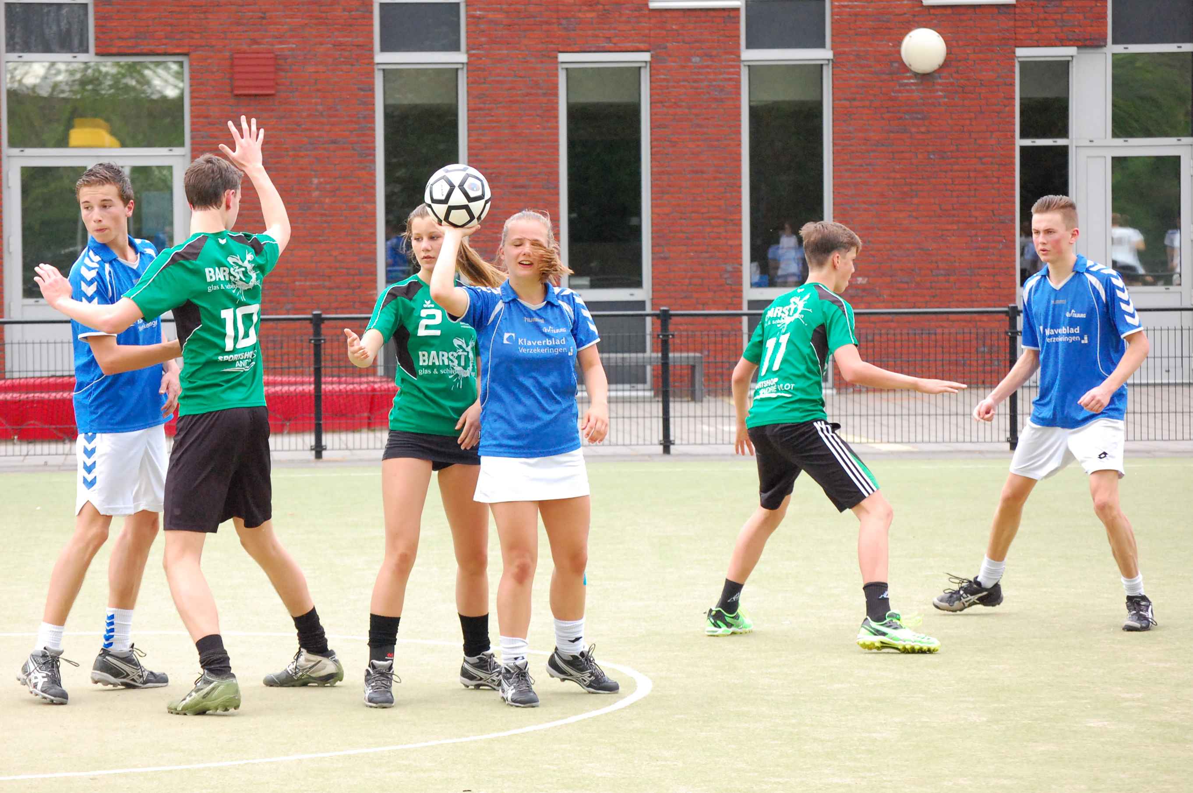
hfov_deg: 16.7
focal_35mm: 123
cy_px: 396
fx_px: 4072
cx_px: 596
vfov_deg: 11.1
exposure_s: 1/1000
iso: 1600
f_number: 6.3
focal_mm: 82
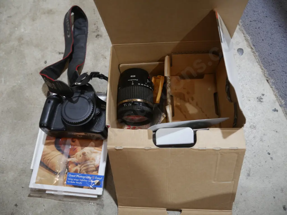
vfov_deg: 44.2
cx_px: 144
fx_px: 265
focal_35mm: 32
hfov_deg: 56.8
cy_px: 108
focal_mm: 16
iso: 320
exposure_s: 1/60
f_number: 3.6
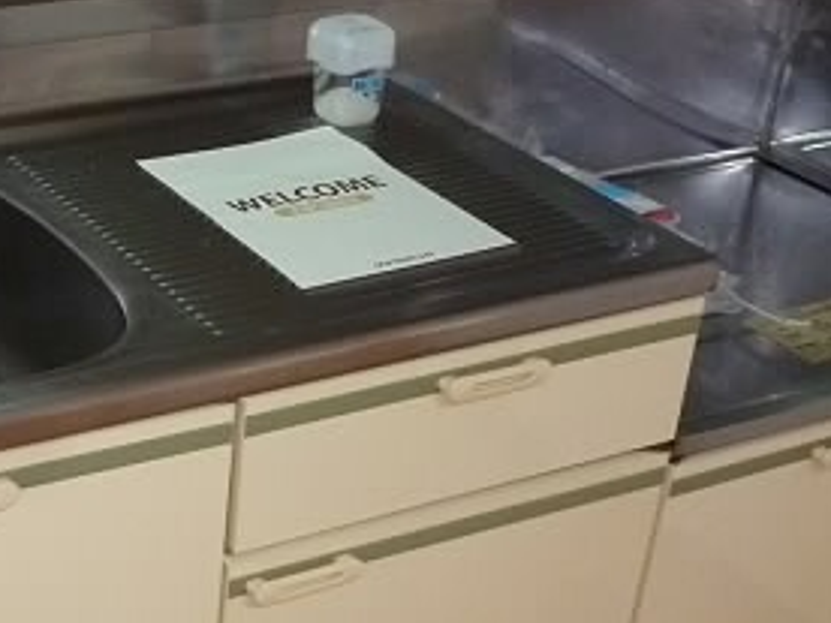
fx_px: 1704
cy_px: 483
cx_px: 72
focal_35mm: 71
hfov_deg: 26.4
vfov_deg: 20.5
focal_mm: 5
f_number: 3.1
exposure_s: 1/60
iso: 400
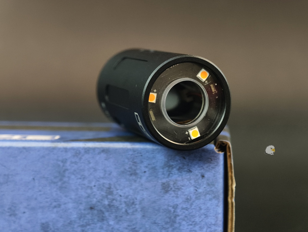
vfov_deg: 15.9
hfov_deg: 21.1
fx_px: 829
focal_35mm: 93
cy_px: 107
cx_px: 159
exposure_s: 1/30
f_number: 2.67
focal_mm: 22.48
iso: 2362
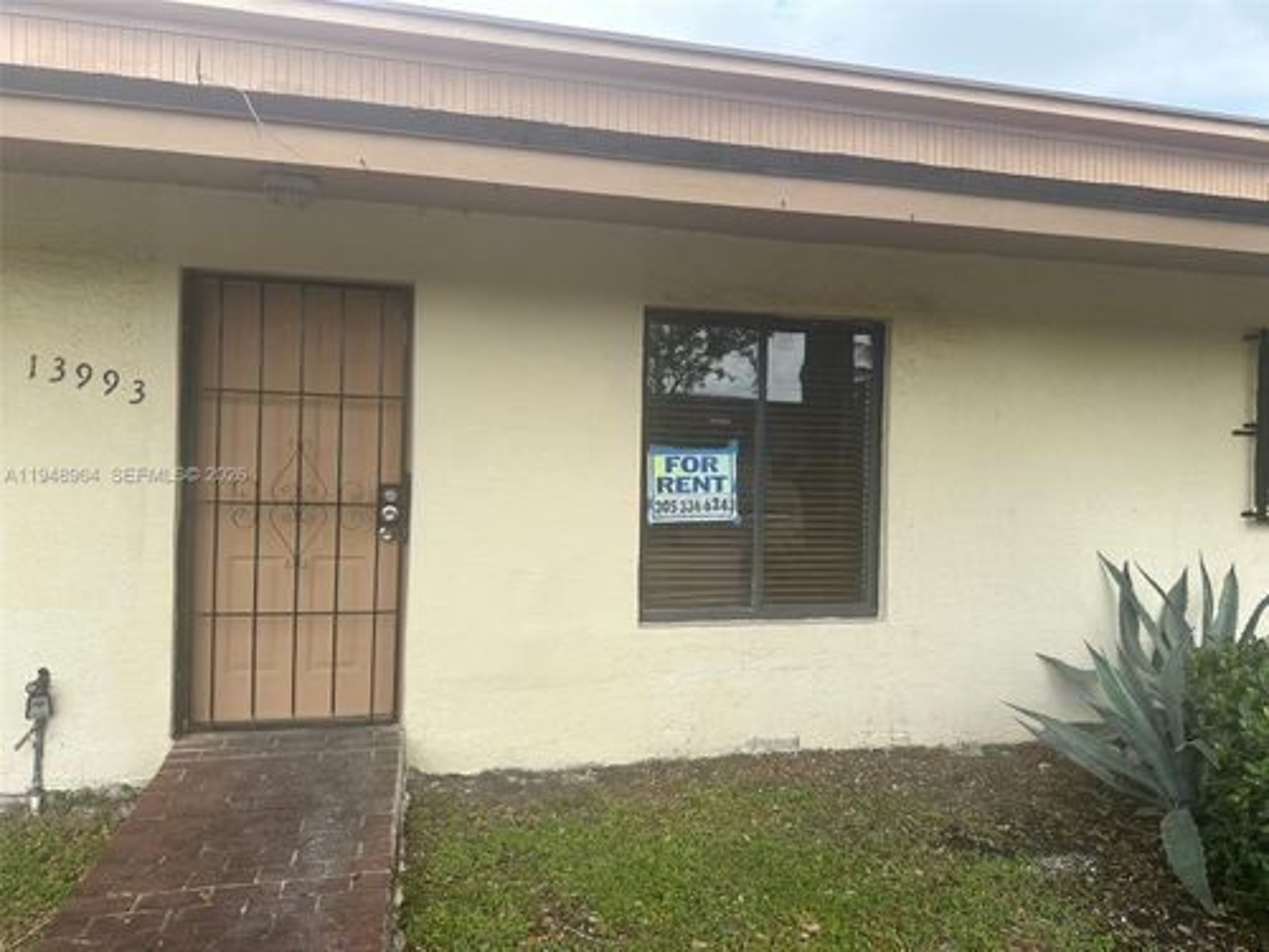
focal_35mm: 24
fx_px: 880
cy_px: 476
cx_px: 634
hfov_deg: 71.6
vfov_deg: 56.8
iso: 80
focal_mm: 6.86
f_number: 1.78
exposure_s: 1/2469
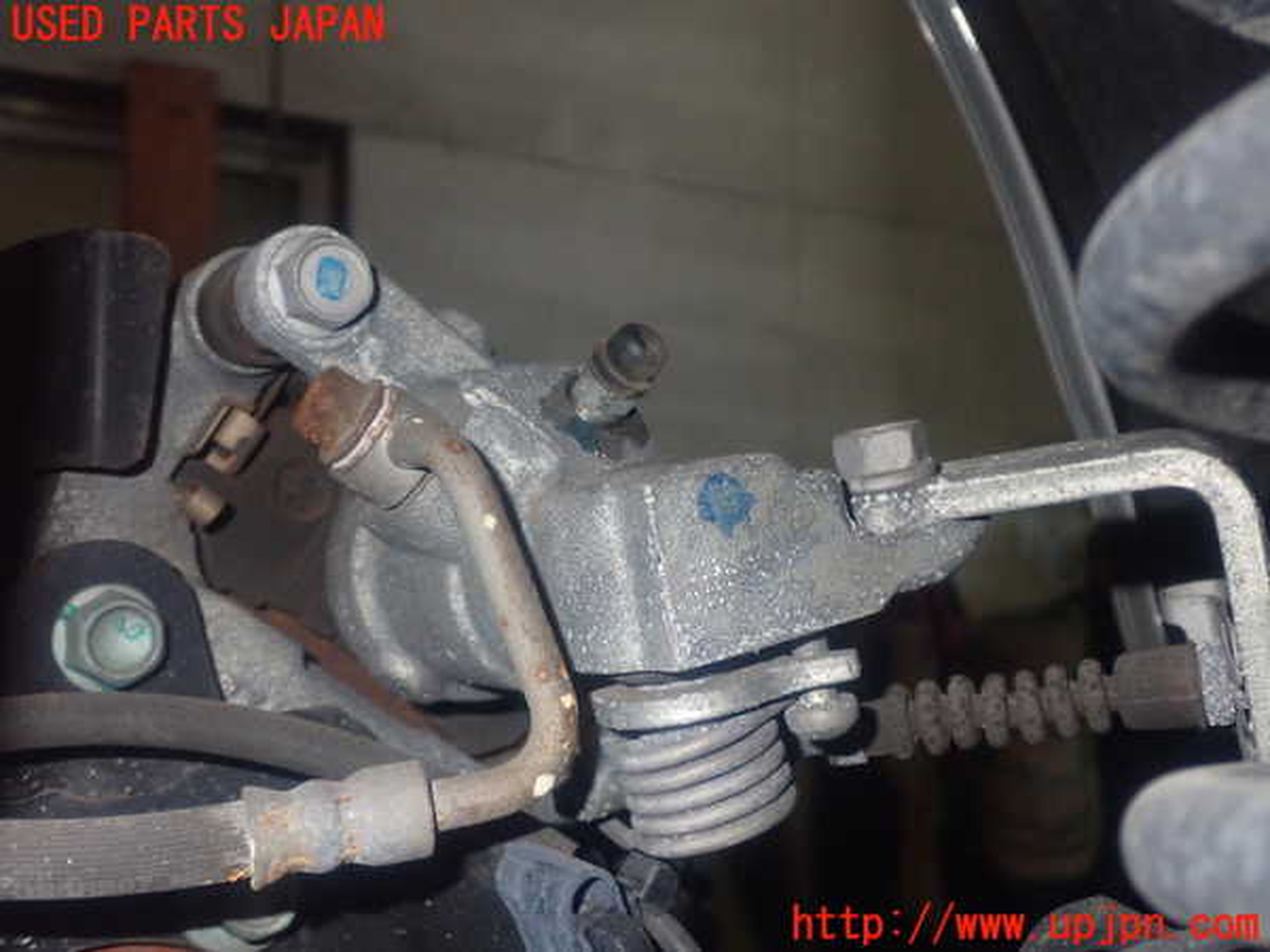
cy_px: 476
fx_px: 1614
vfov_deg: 32.9
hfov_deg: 42.9
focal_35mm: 44
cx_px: 635
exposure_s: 1/40
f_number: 9
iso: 800
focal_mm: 7.84
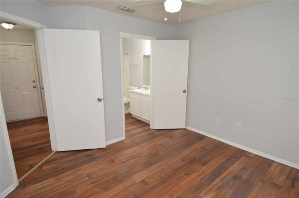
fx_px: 149
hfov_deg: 90.1
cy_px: 99
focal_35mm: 18
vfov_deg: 67.2
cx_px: 150
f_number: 4
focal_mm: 12
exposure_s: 1/60
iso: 500
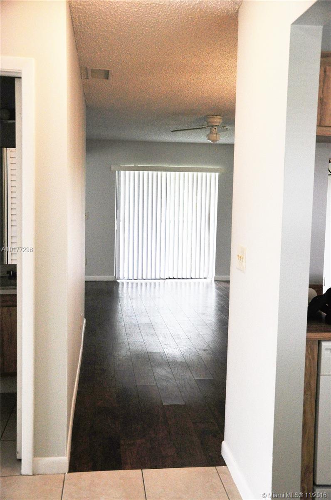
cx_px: 166
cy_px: 250
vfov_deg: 49.6
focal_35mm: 39
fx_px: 540
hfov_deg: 34.1
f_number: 4
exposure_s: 1/400
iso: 800
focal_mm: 26
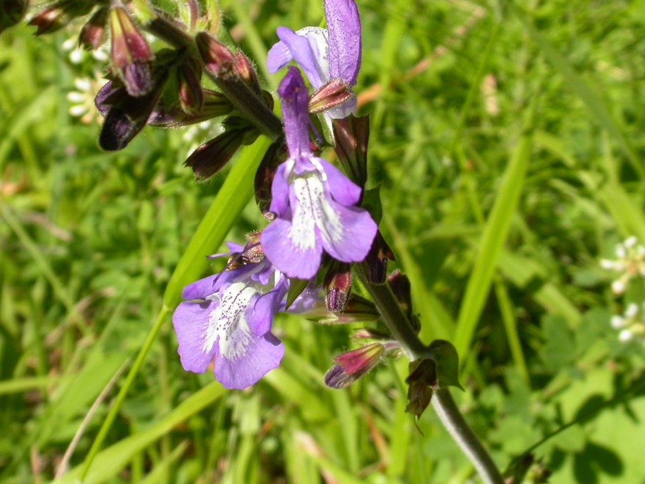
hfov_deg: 14.5
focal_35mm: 136
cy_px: 173
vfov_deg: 10.9
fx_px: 2534
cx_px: 298
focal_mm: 21.8
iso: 100
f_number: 7.3
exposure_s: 1/238
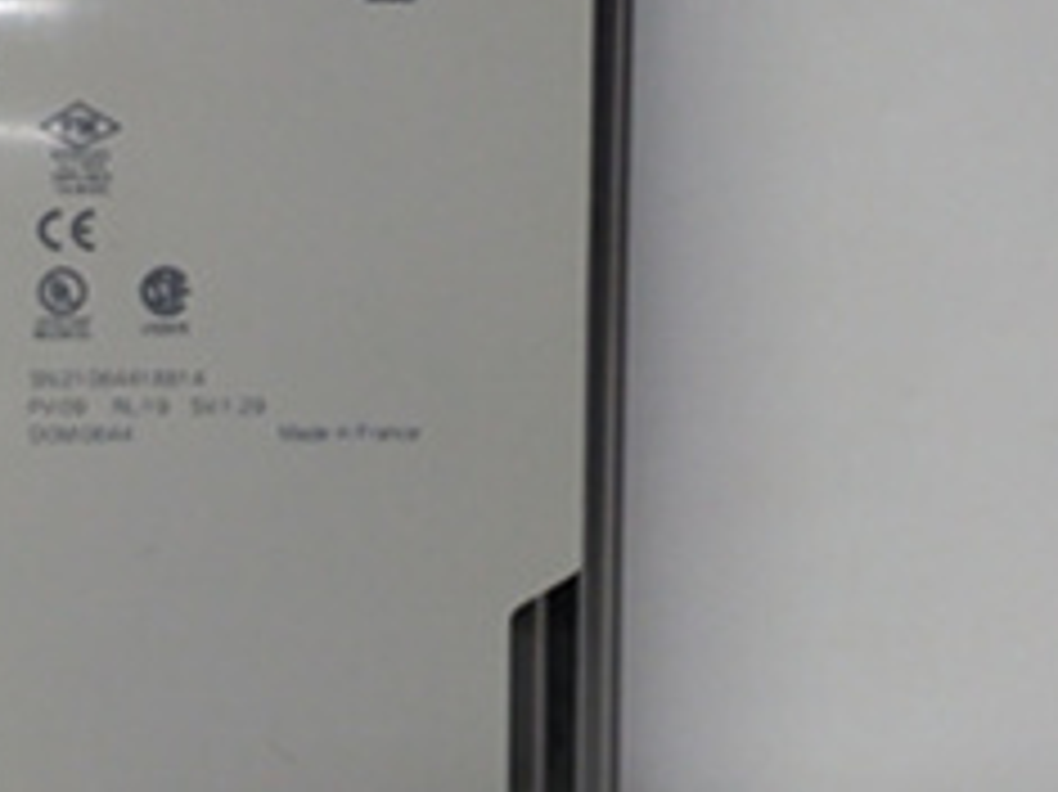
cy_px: 270
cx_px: 315
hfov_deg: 27.9
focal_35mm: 69
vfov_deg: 21.2
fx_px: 2108
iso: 157
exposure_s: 1/33
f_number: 2
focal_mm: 3.79
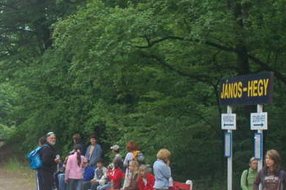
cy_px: 69
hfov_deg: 16.0
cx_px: 102
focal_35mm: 128
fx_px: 1016
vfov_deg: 10.7
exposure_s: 1/180
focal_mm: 28
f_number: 6.7
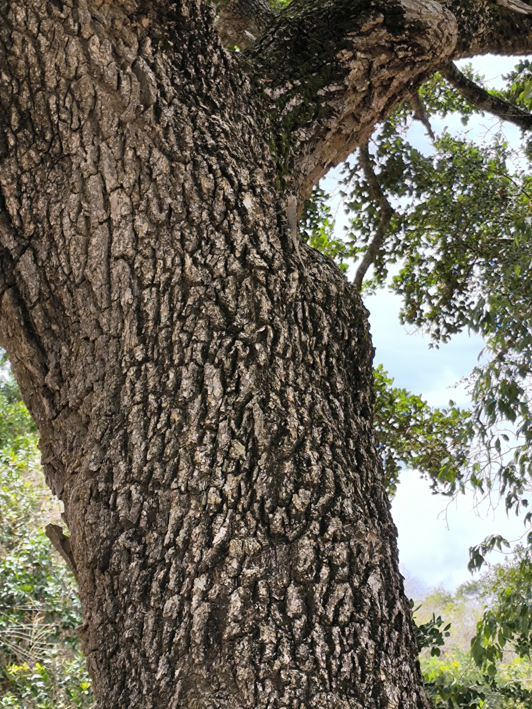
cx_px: 266
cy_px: 354
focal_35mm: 93
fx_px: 1906
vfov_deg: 21.1
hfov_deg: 15.9
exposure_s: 1/635
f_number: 1.65
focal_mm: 6.14
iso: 50
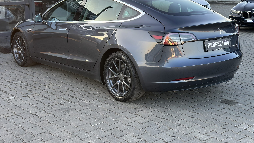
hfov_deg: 39.2
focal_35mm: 53
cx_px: 128
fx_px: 357
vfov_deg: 22.6
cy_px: 53
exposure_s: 1/294
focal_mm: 6.86
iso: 80
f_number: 1.78
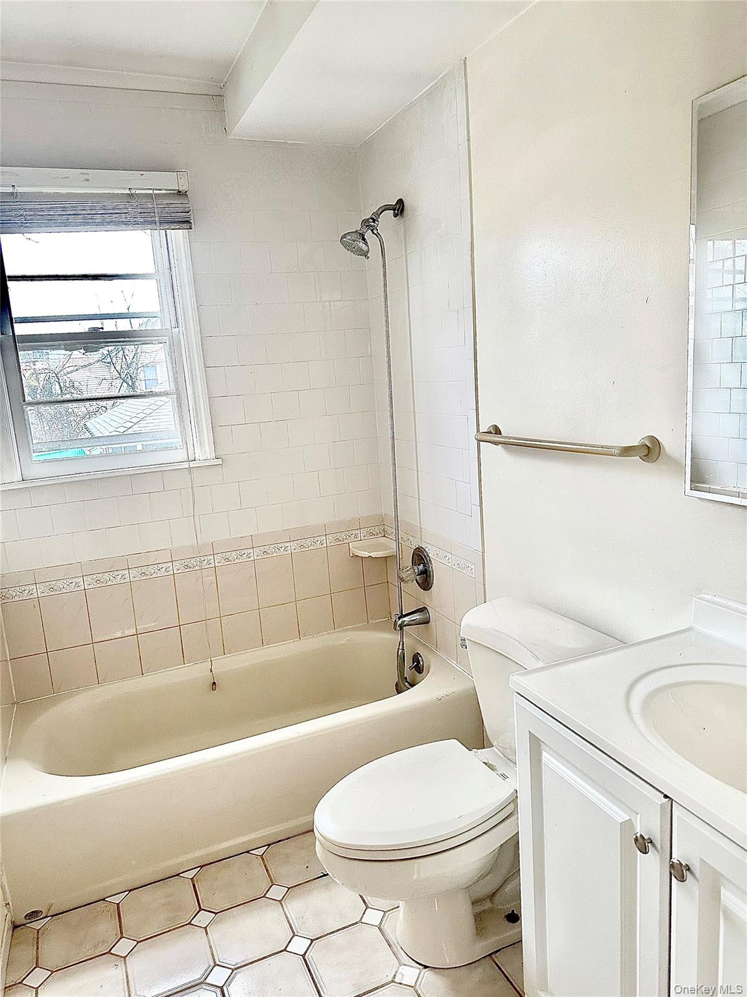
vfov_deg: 71.6
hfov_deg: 56.8
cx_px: 374
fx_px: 691
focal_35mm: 24
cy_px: 498
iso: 160
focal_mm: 6.86
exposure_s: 1/60
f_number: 1.78
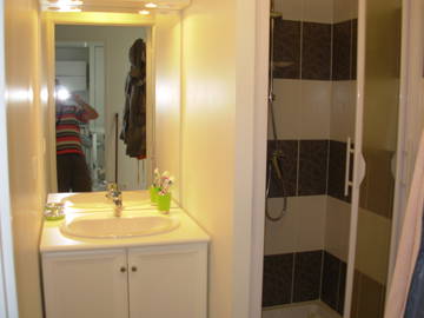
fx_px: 465
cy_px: 159
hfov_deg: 49.0
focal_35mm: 38
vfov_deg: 37.7
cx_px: 212
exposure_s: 1/32
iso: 50
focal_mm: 6.3
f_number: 2.9
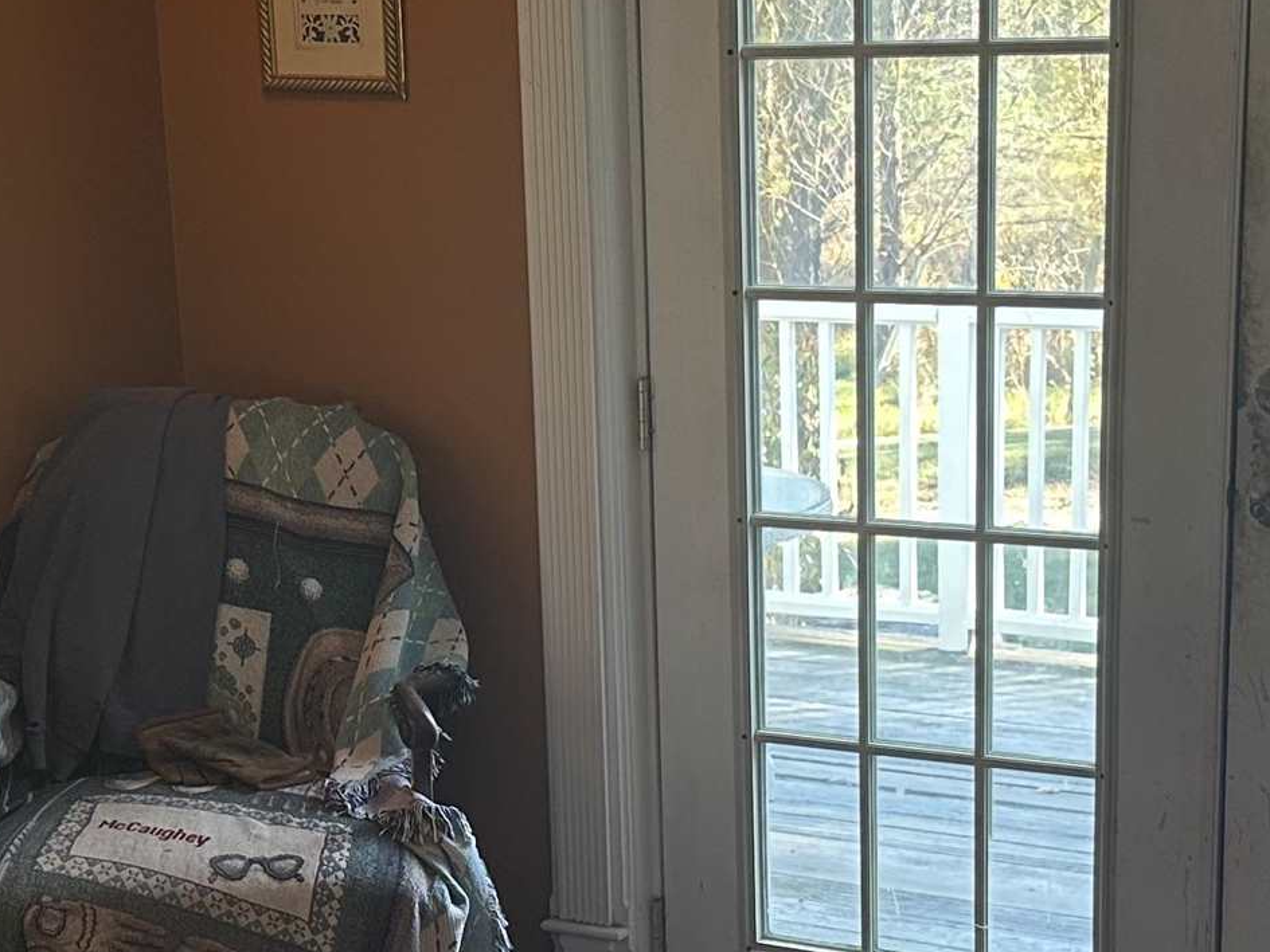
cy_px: 845
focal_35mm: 78
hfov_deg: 25.0
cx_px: 755
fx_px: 2862
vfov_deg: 18.6
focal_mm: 6.86
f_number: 1.78
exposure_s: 1/120
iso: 125
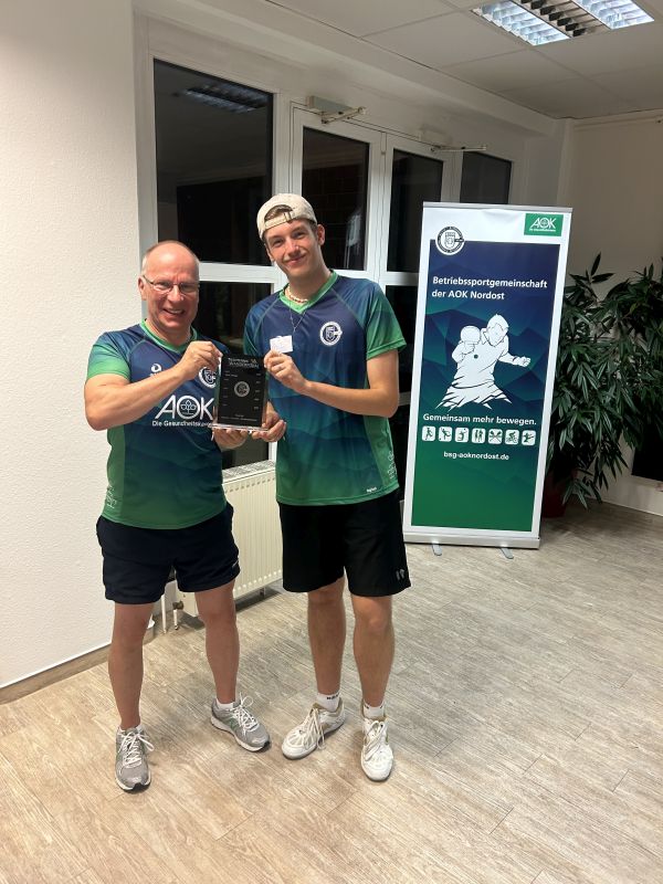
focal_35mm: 26
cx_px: 332
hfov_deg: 53.1
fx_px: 664
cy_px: 442
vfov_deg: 67.3
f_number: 1.5
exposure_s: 1/50
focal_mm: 5.7
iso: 200
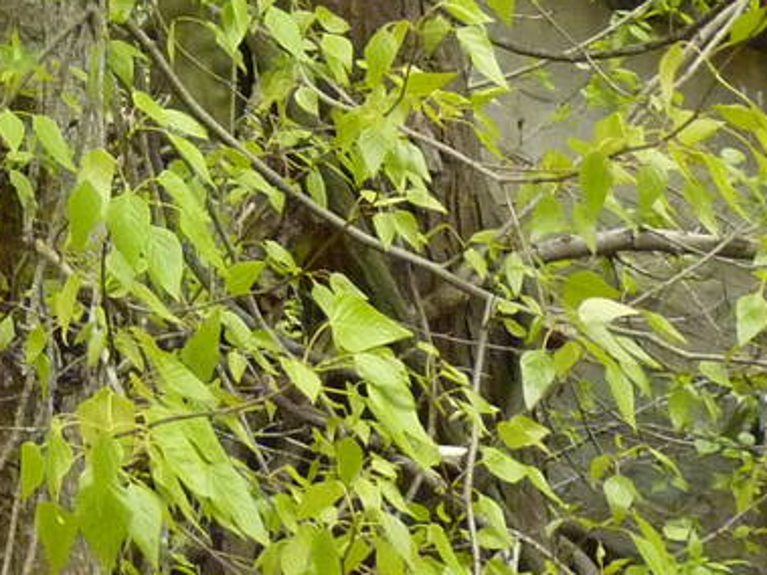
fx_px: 3743
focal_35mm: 169
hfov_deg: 11.2
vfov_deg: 8.4
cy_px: -559
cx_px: -401
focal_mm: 6.5
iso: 400
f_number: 3.6
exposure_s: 1/320
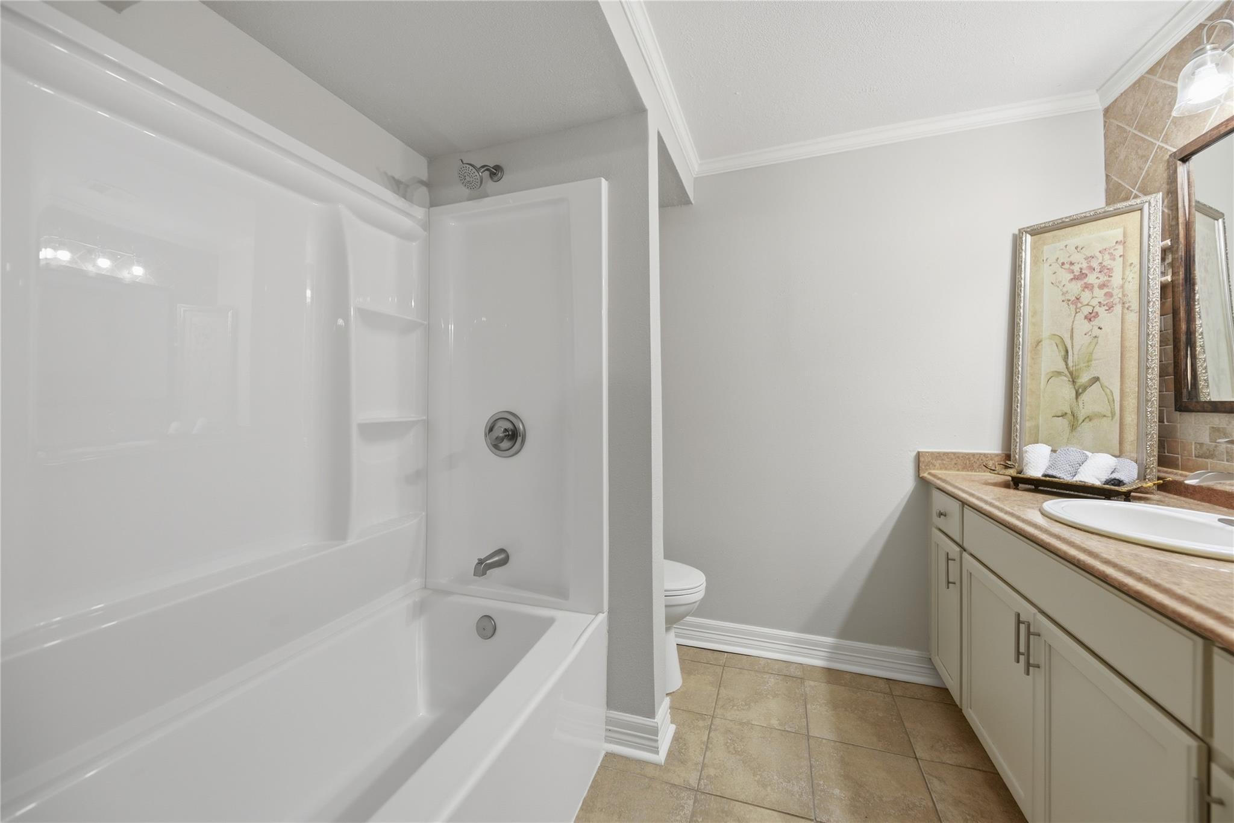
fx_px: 411
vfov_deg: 90.0
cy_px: 412
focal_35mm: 12
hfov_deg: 112.6
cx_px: 617
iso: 160
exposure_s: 1/160
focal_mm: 12
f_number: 6.3
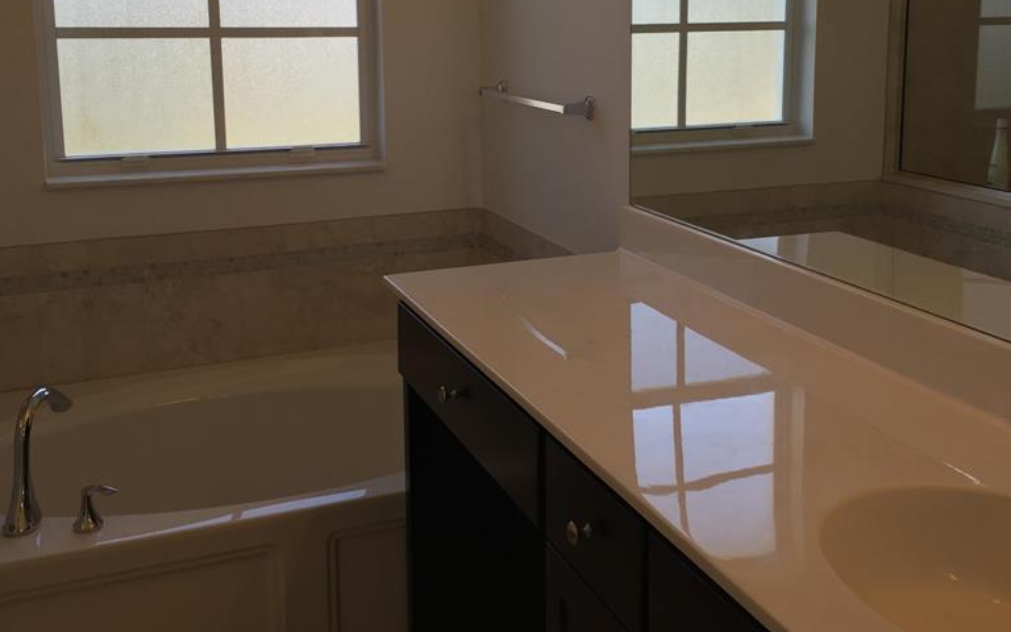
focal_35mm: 41
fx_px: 1130
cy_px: 213
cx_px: 584
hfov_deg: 48.0
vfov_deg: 31.0
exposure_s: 1/120
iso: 32
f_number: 2.2
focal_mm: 4.15
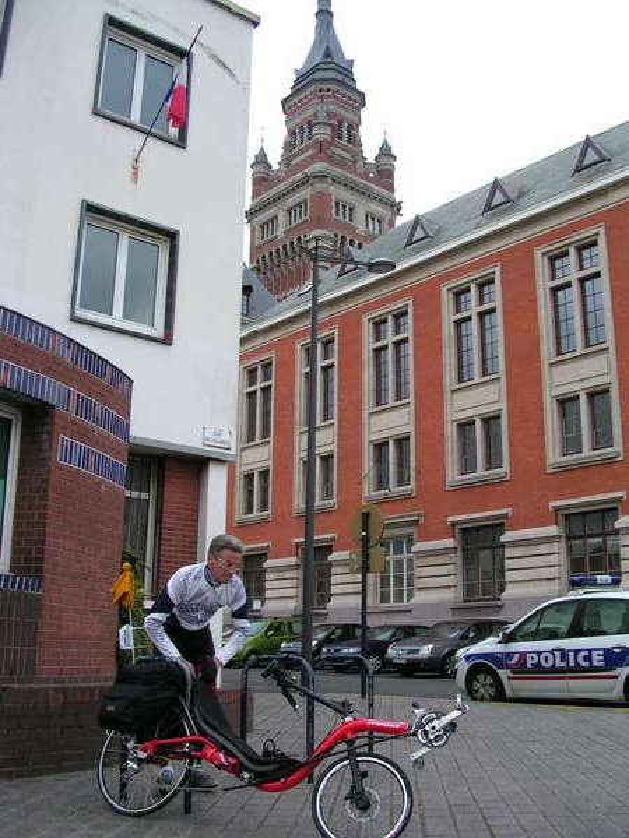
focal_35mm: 37
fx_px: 896
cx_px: 314
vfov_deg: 50.1
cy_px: 419
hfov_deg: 38.7
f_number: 2.7
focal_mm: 5.6
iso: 100
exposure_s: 1/67.1
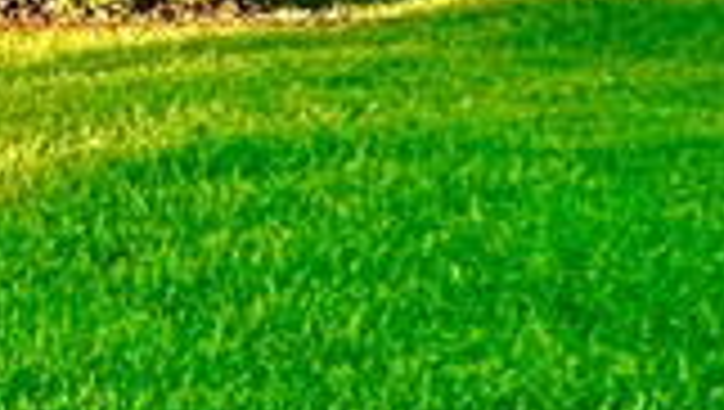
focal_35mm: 97
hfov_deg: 15.2
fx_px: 1864
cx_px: -917
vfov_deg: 11.9
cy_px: -212
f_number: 2.2
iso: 40
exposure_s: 1/567
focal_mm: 2.22
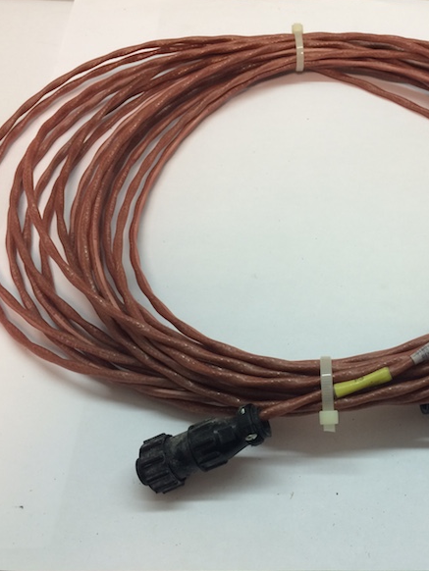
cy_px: 286
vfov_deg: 47.8
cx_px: 318
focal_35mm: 39
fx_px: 644
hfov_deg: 36.1
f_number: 2.2
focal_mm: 4.15
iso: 40
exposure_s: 1/33
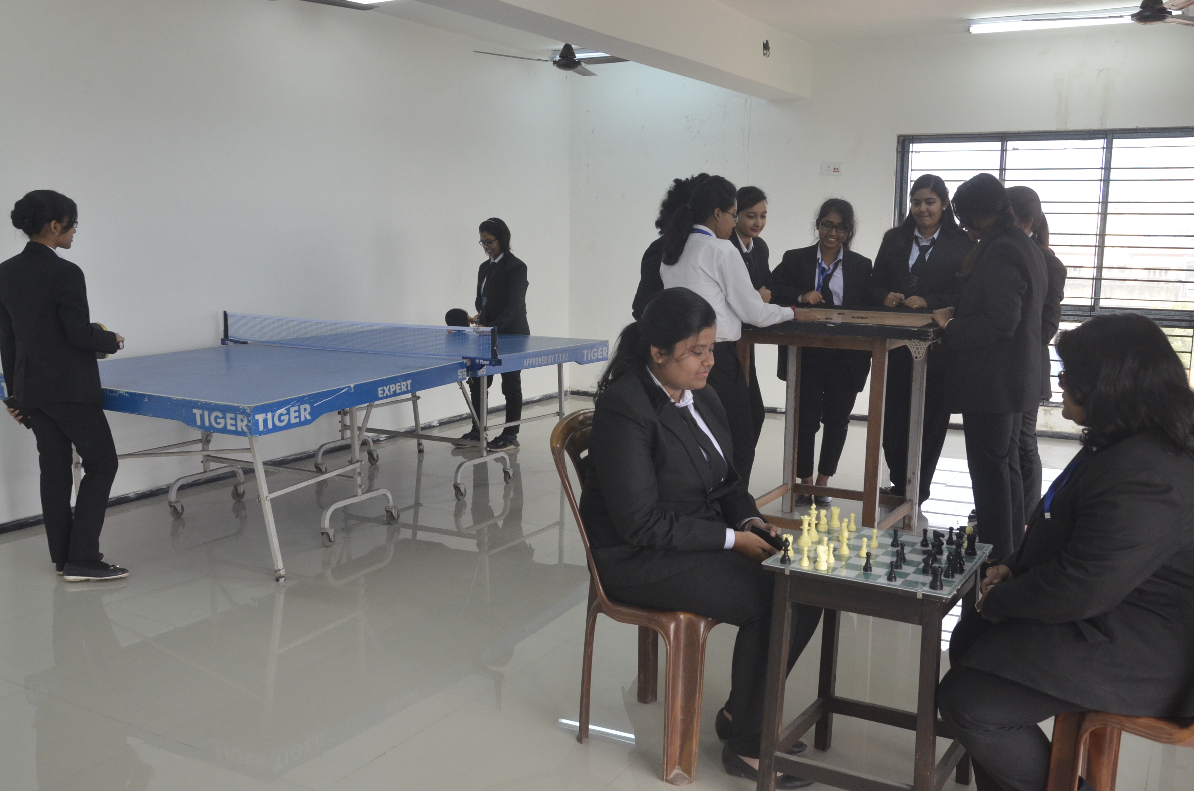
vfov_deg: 39.8
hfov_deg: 57.3
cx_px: 597
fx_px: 1092
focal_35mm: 33
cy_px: 396
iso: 1250
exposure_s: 1/200
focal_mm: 22
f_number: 7.1
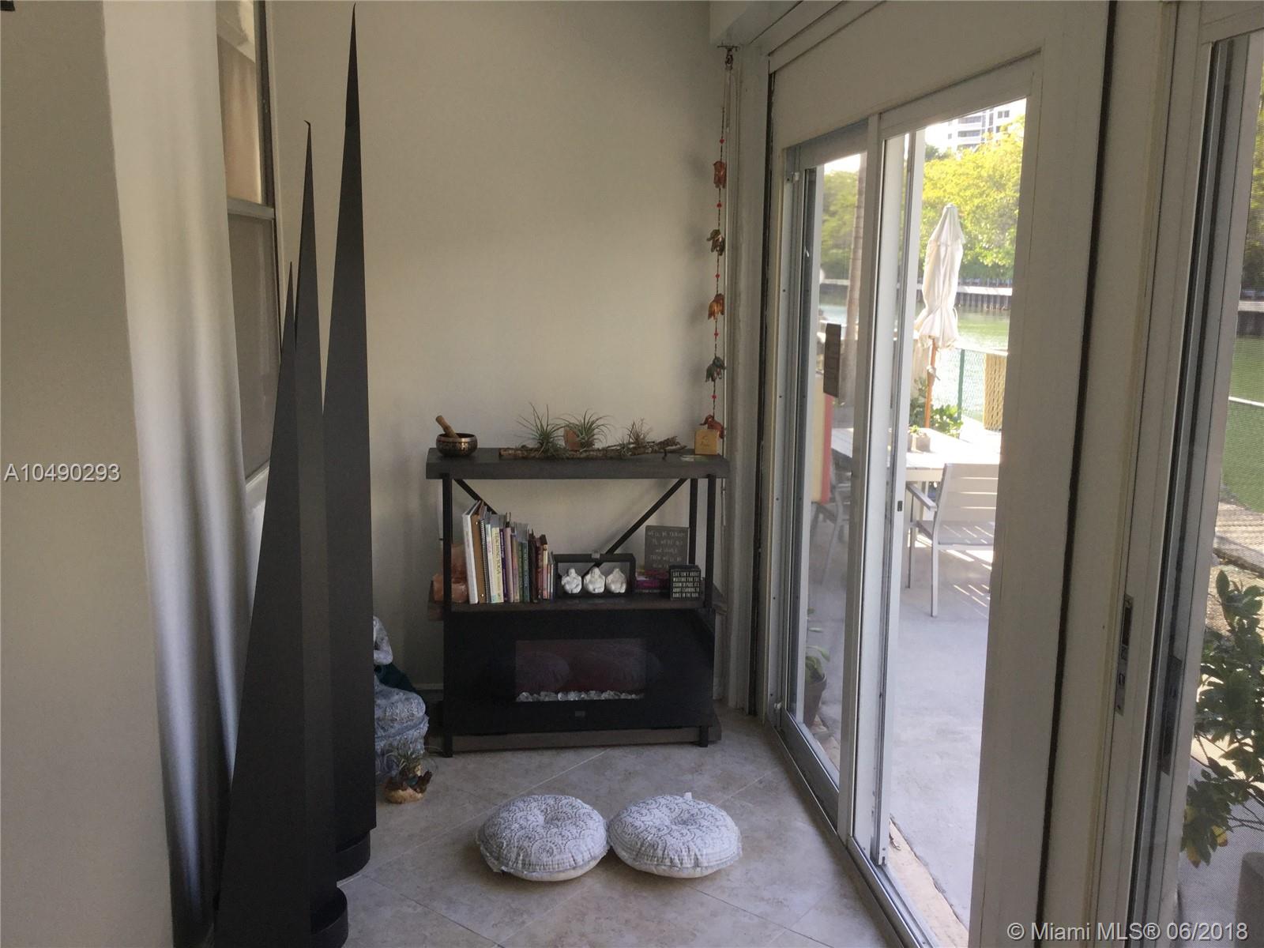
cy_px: 474
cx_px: 632
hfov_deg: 58.4
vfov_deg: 45.4
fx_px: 1132
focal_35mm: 31
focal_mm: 3.3
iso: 32
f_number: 2.4
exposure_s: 1/60
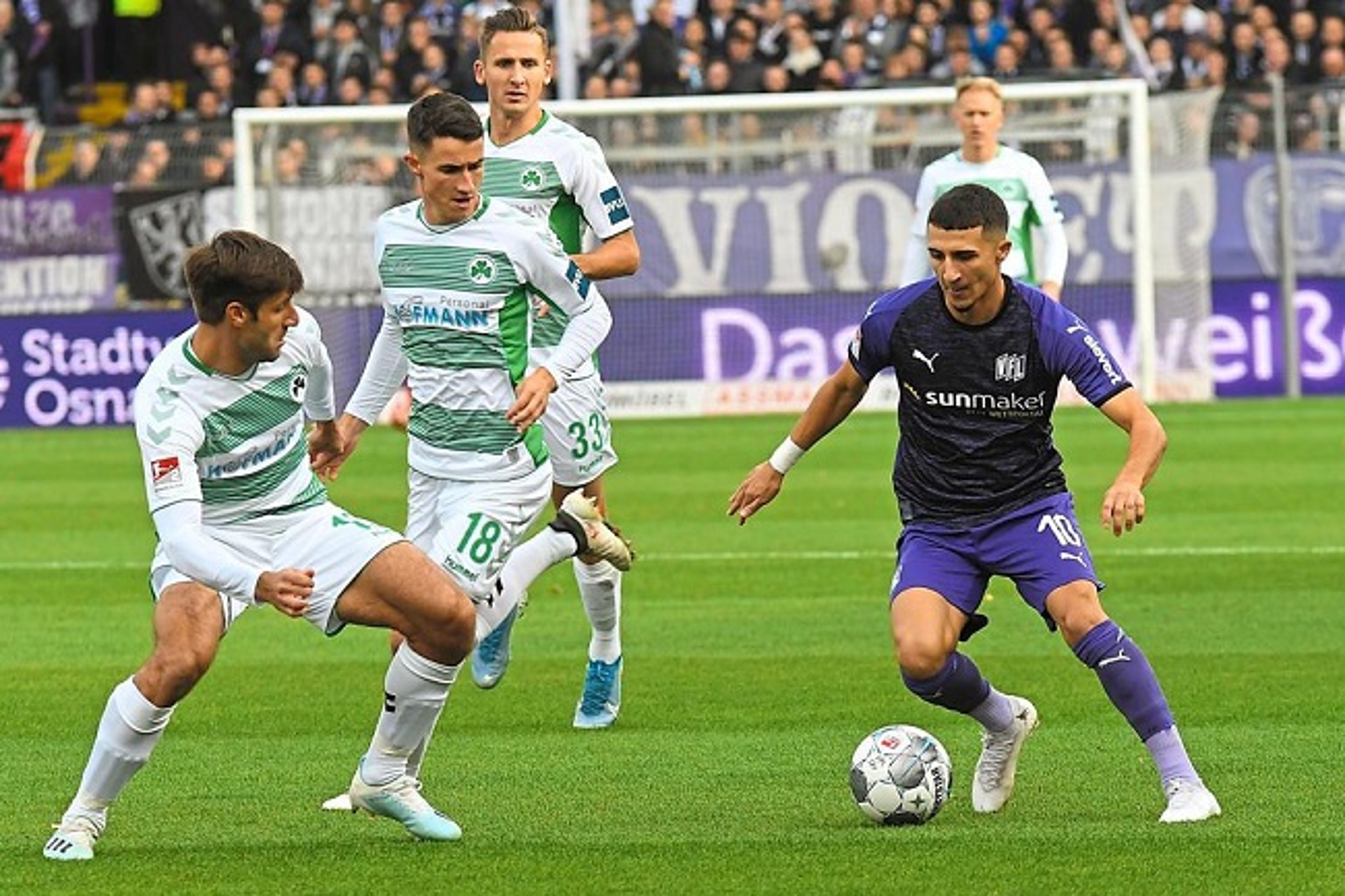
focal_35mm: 262
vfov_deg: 5.2
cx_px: 672
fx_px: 9804
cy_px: 448
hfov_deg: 7.8
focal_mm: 175
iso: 800
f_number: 4.5
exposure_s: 1/2000
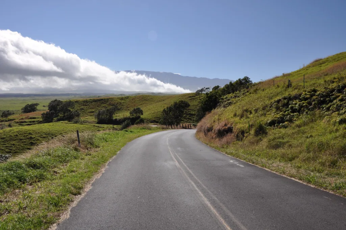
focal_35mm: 32
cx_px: 173
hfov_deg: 59.6
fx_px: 302
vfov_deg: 41.6
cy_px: 115
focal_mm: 21
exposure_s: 1/125
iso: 200
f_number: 11
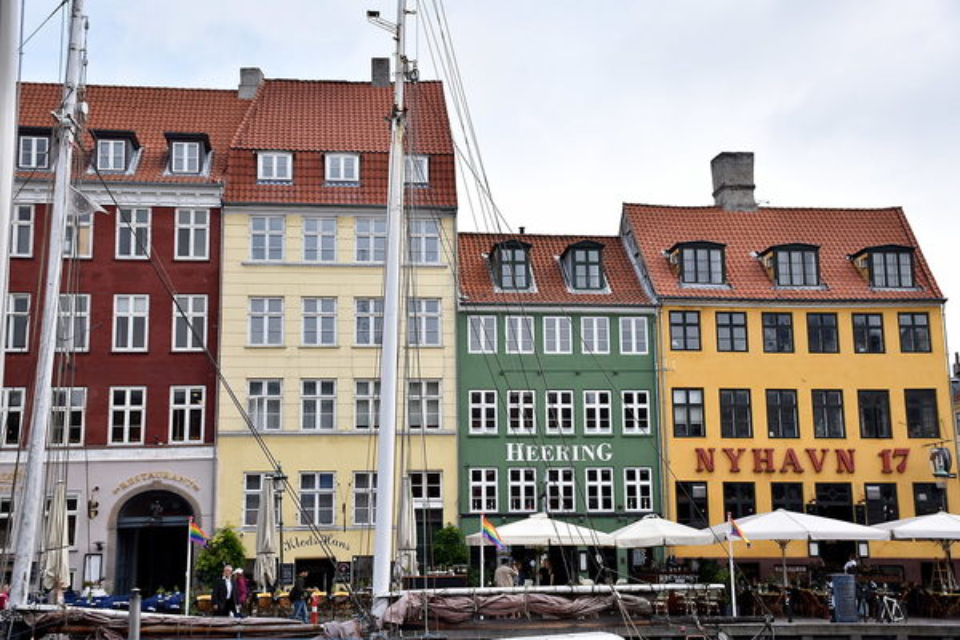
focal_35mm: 48
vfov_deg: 28.1
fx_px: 1280
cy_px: 320
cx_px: 480
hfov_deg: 41.1
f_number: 4
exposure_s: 1/400
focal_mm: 32
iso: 100
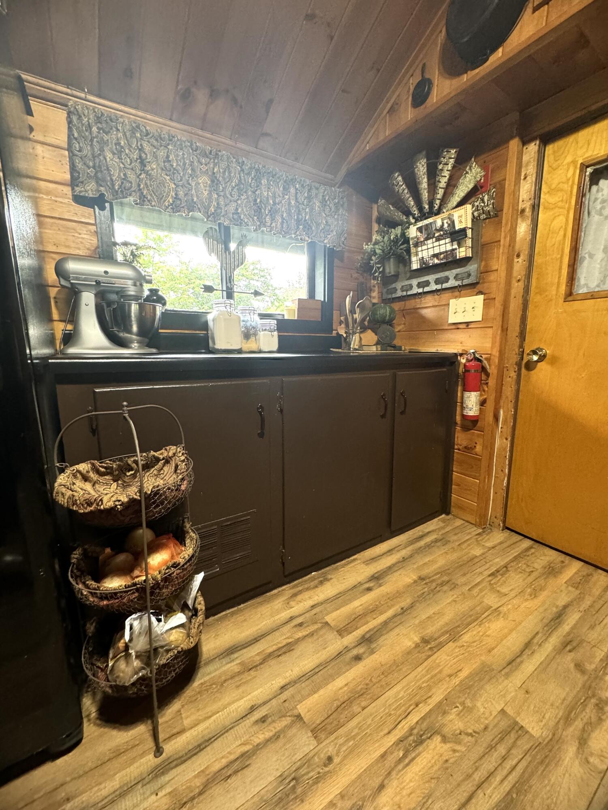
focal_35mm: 14
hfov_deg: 85.7
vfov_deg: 102.1
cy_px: 405
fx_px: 328
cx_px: 304
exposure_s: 1/60
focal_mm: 2.22
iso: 400
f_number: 2.2
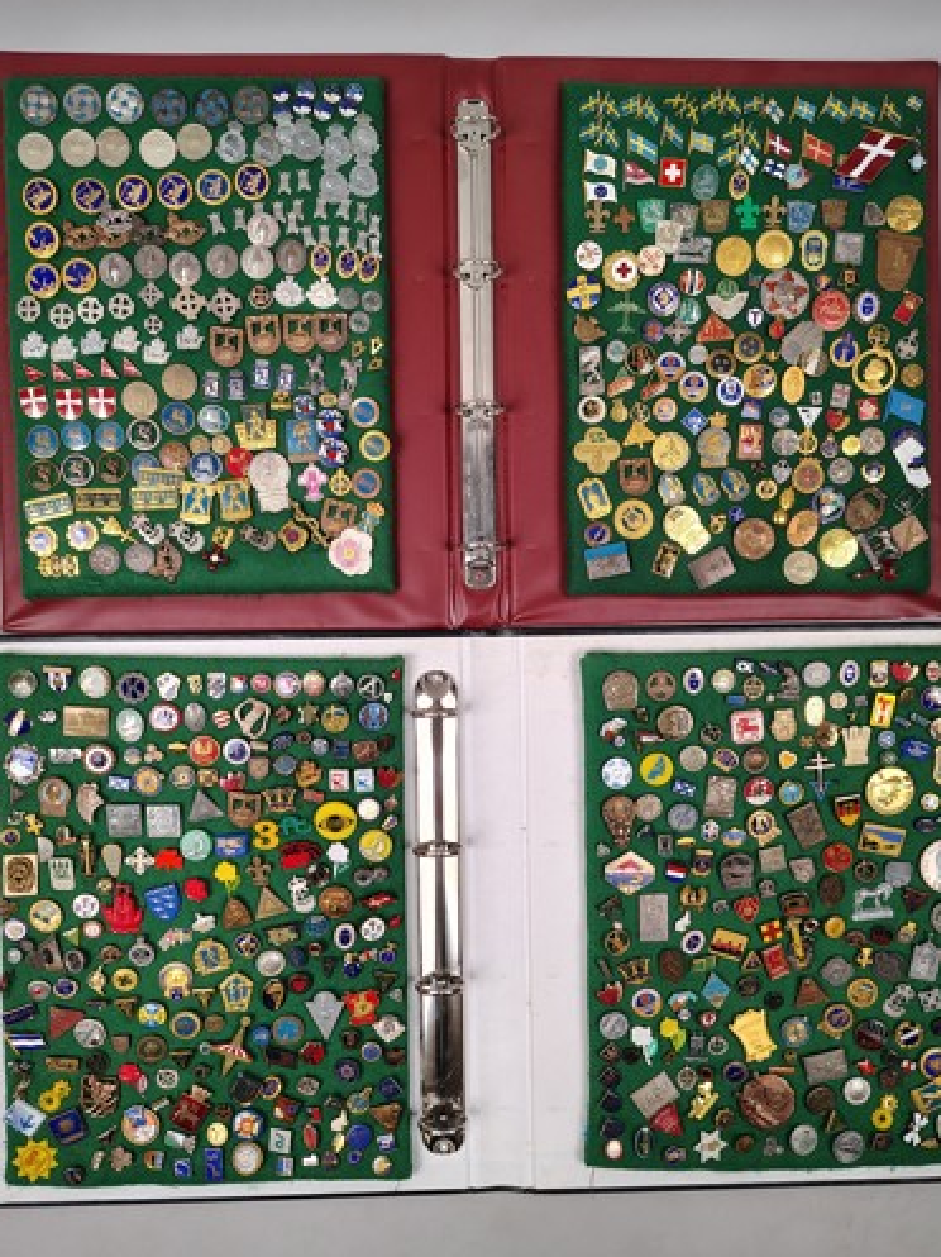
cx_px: 488
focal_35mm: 29
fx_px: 1052
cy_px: 685
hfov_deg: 48.2
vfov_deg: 61.6
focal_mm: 5.56
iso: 180
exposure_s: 1/100
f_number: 1.8
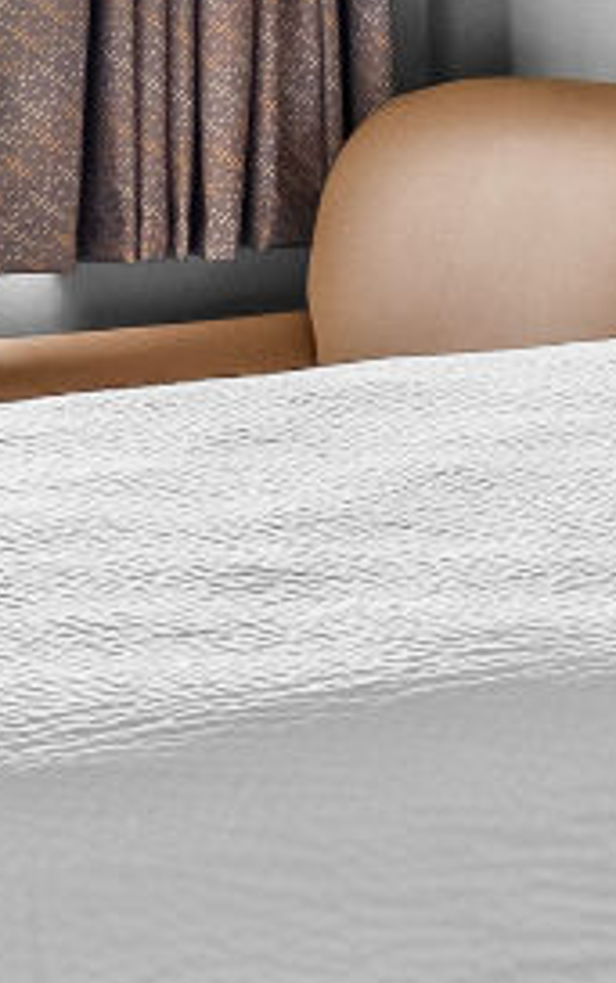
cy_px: -310
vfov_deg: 11.4
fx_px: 4801
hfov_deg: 6.3
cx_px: 2295
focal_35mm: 179
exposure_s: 3
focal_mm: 16
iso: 160
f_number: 9
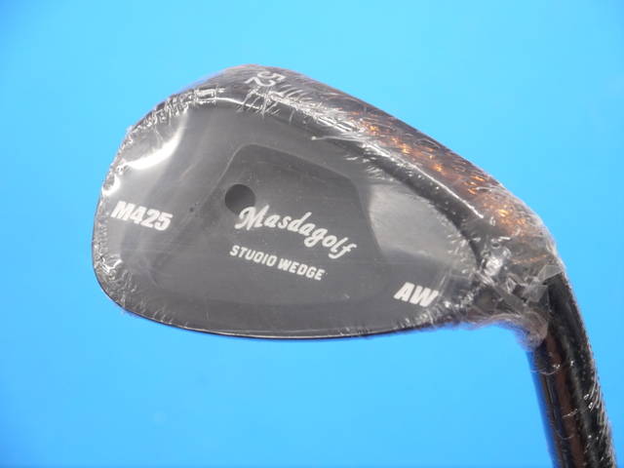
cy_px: 234
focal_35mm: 84
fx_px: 1514
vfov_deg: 17.6
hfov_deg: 23.3
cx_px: 312
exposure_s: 1/80
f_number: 5.6
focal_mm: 42
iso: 800
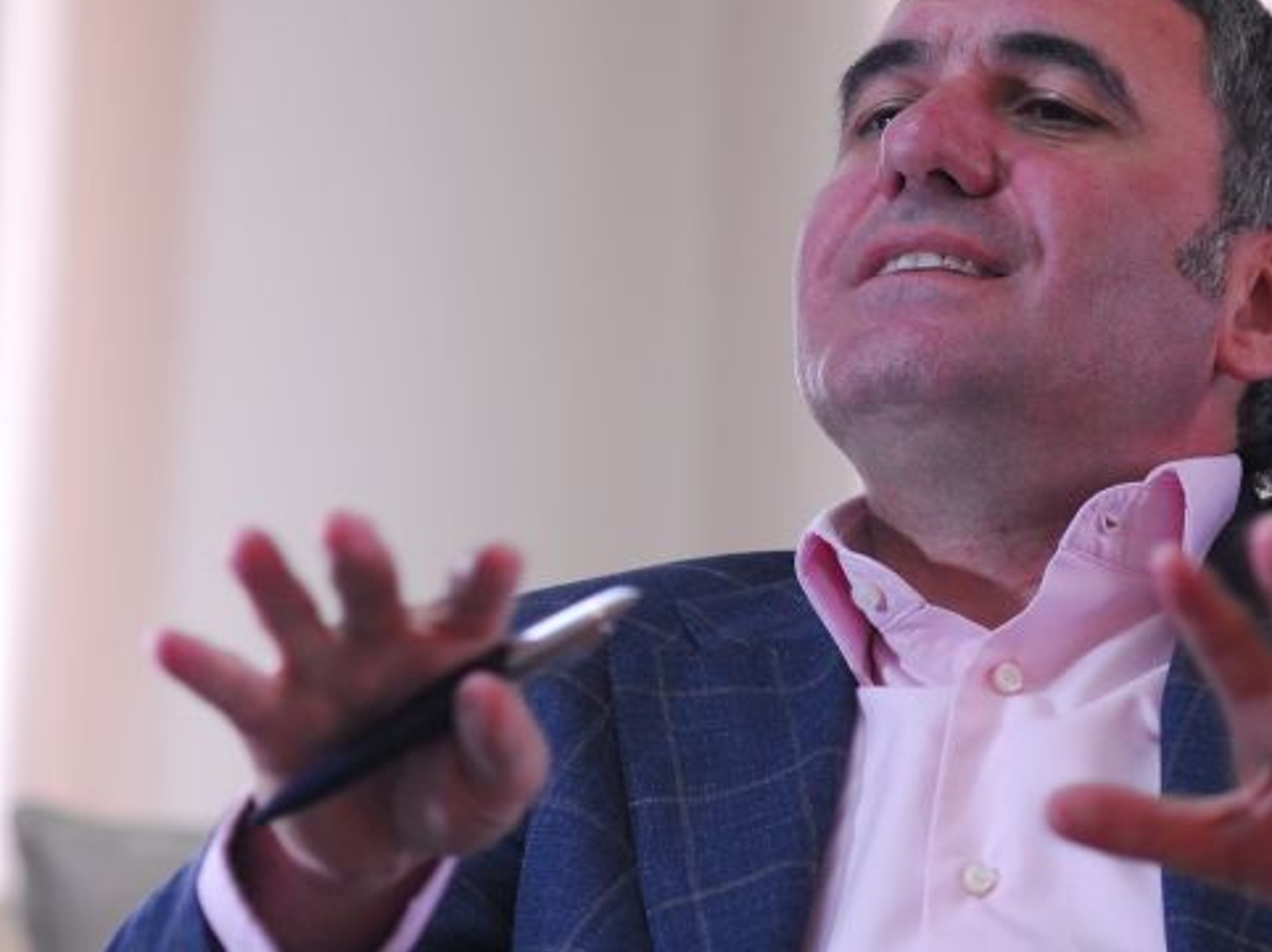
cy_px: 393
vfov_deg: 7.3
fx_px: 7485
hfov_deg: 9.7
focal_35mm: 204
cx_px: 897
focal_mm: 85
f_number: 3.5
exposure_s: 1/160
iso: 640
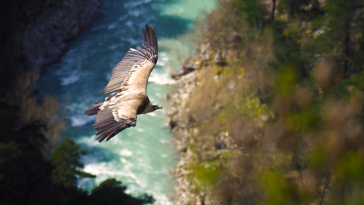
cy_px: 92
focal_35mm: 796
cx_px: 195
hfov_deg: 2.7
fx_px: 7682
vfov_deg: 1.5
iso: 500
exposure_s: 1/1250
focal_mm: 300
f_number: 6.7
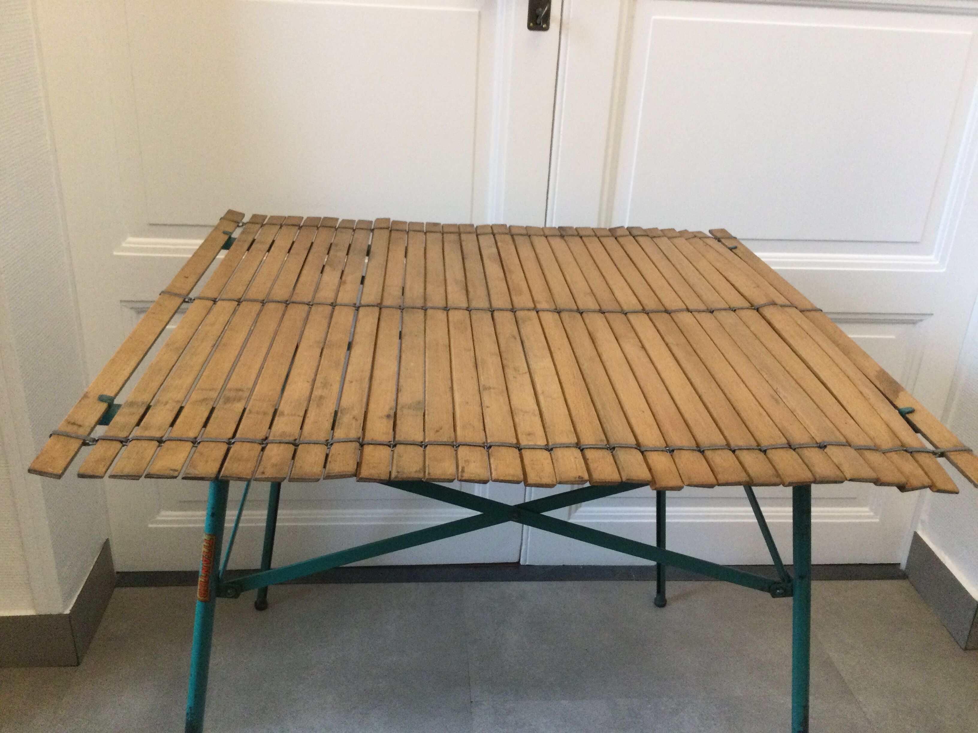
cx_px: 489
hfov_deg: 58.4
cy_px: 366
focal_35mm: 31
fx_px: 876
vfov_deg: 45.4
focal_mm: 3.3
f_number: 2.4
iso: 200
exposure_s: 1/20
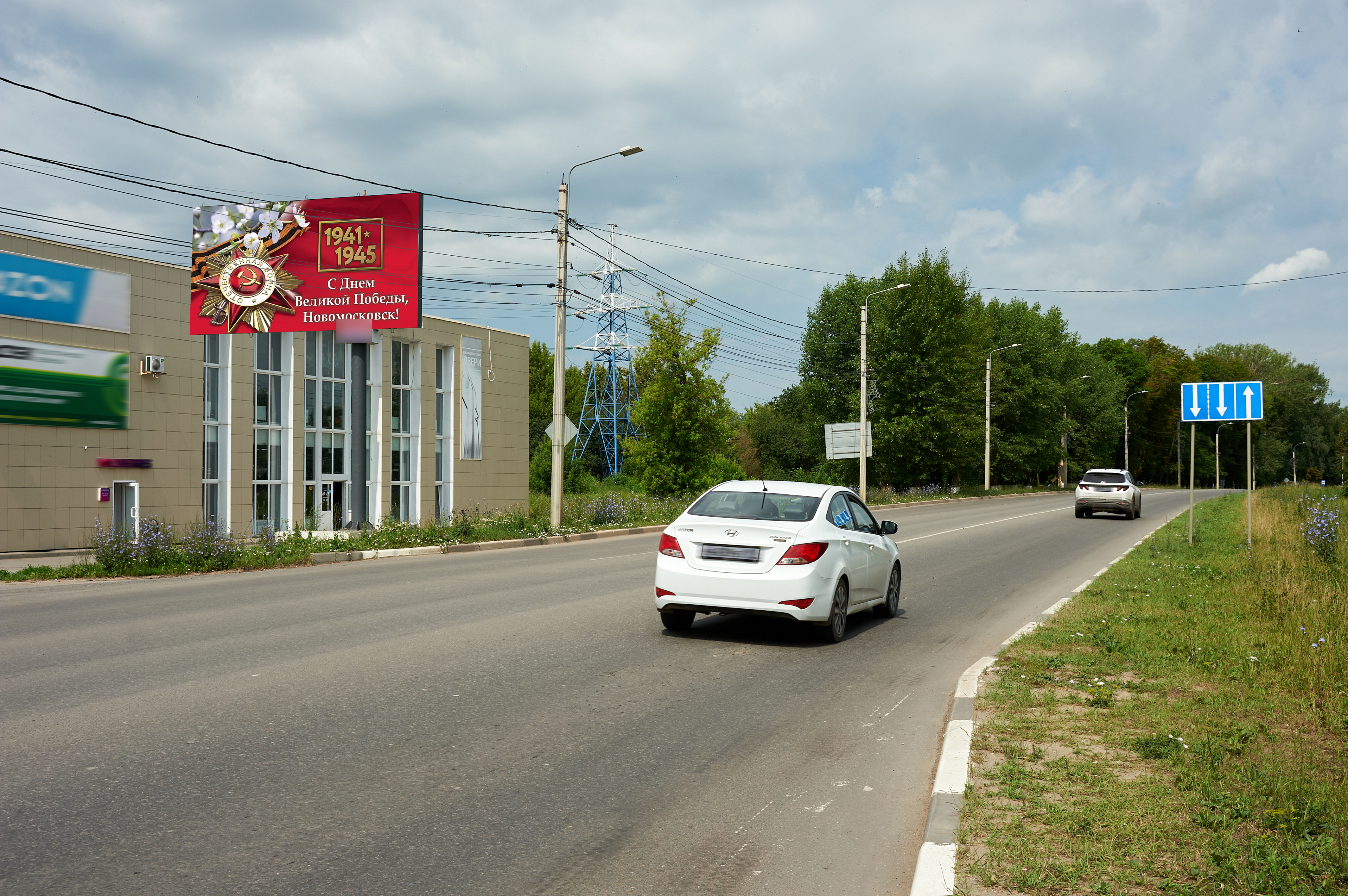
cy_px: 448
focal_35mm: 38
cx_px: 674
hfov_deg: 50.7
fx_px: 1422
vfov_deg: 35.0
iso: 200
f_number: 11
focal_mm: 38
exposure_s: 1/500
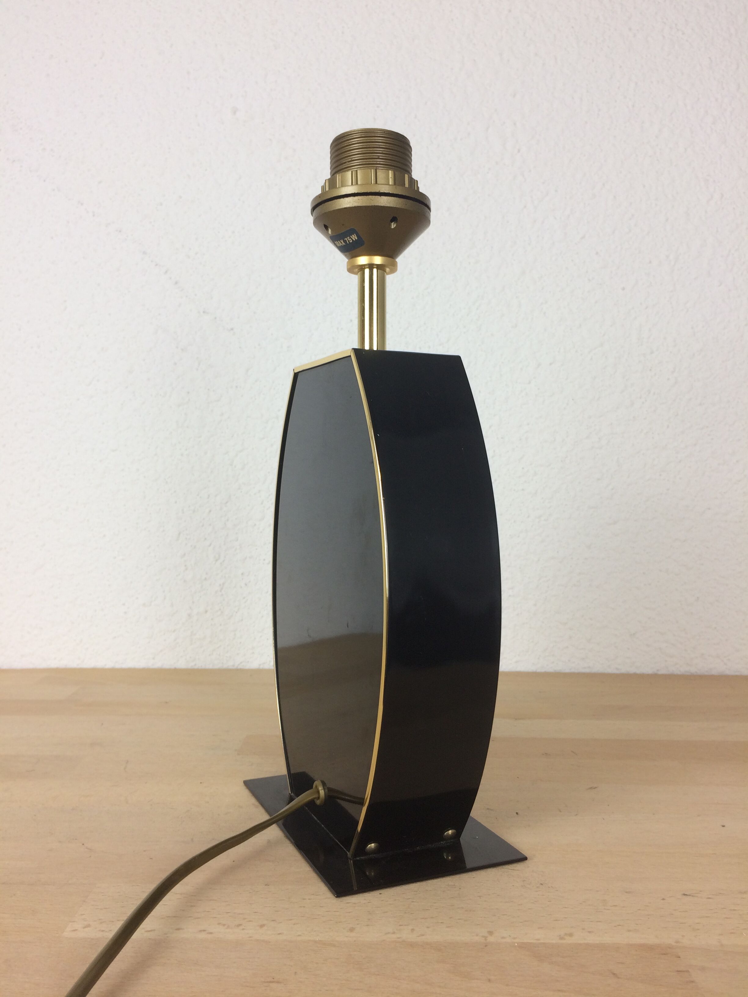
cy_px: 498
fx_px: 836
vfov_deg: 61.7
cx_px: 374
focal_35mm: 29
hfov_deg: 48.2
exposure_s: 1/50
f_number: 2.2
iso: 32
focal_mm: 4.15
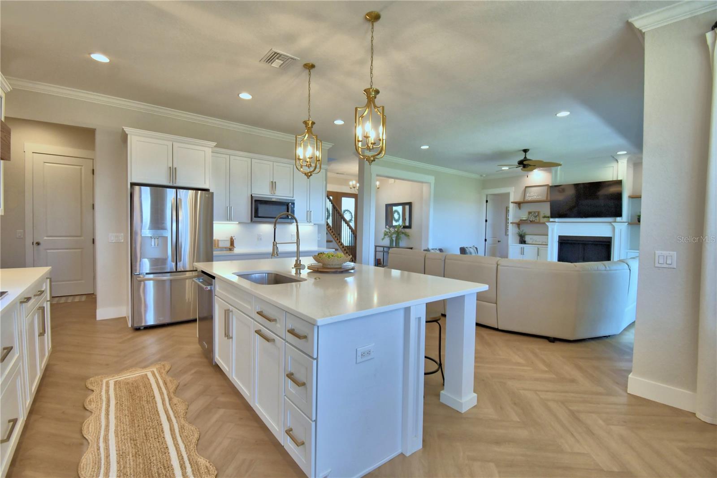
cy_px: 239
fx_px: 299
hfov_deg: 100.4
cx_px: 358
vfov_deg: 77.3
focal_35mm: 15
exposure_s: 1/125
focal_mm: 10
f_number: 4.5
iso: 360
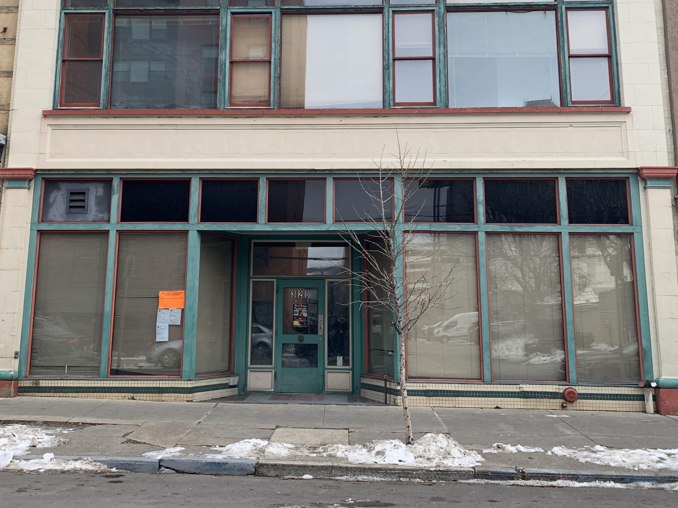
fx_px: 744
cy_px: 170
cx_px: 313
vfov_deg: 37.3
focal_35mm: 38
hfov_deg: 48.9
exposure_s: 1/597
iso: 25
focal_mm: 4.25
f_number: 1.8
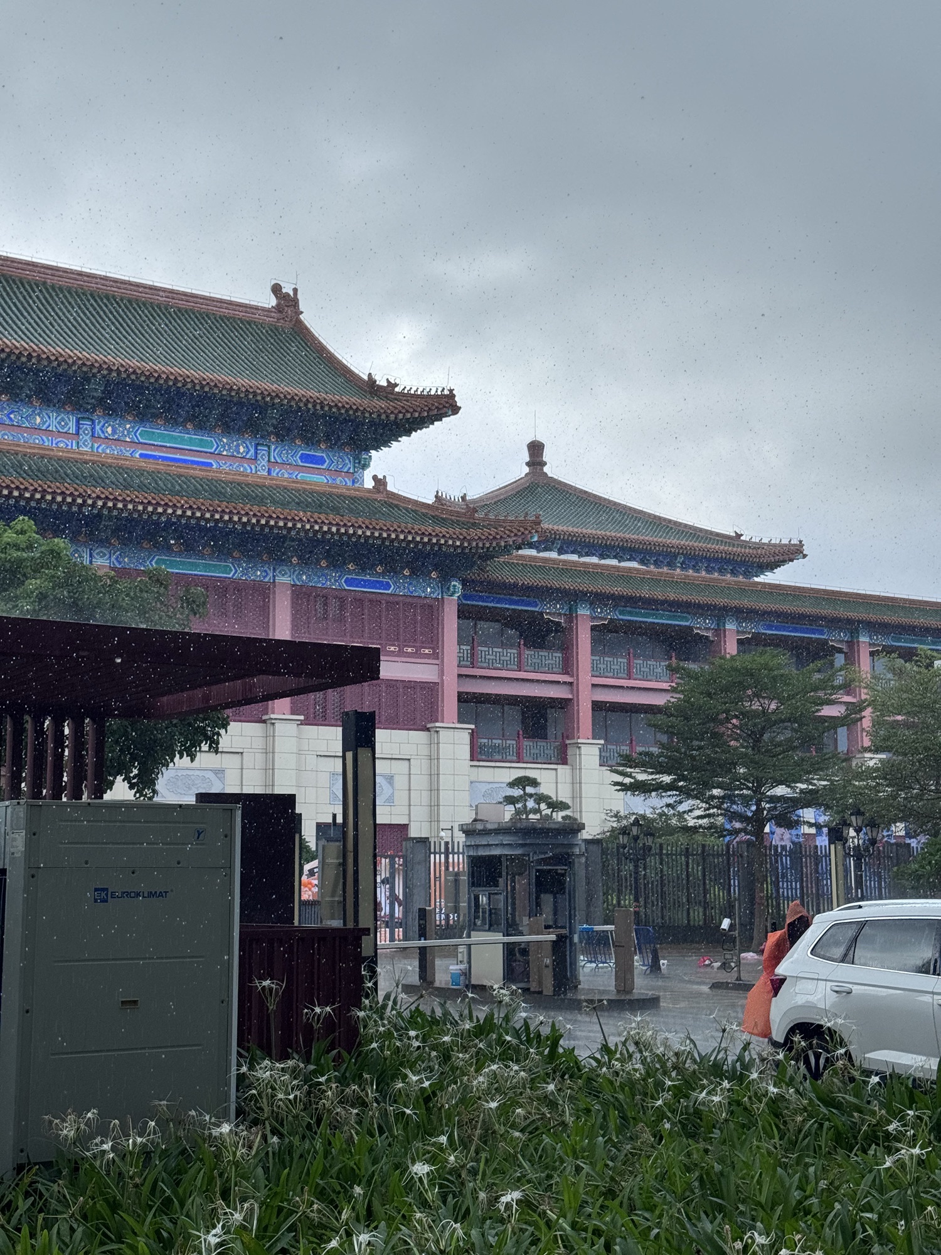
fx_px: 1740
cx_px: 470
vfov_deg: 39.7
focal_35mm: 48
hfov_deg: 30.3
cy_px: 628
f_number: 1.78
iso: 64
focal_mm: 6.76
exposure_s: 1/2045
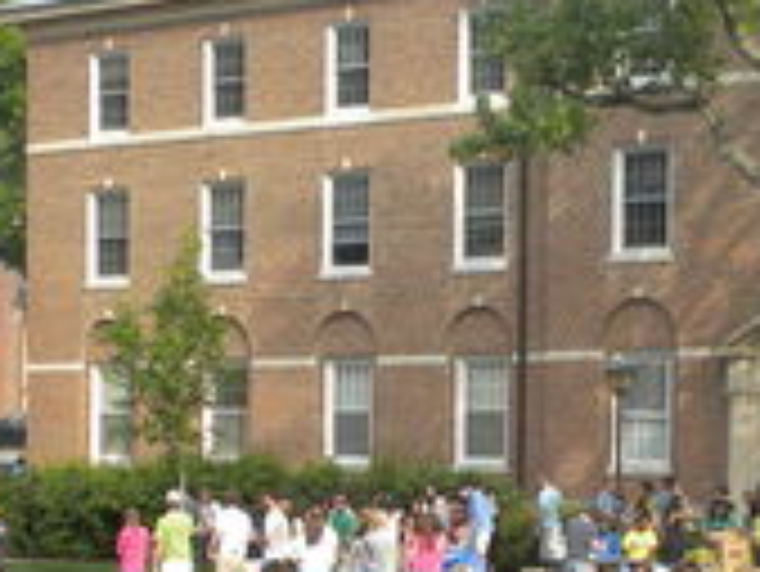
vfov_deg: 10.4
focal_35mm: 140
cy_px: 671
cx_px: 513
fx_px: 3076
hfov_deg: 14.1
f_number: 3.5
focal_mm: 6.6
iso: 140
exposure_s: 1/466
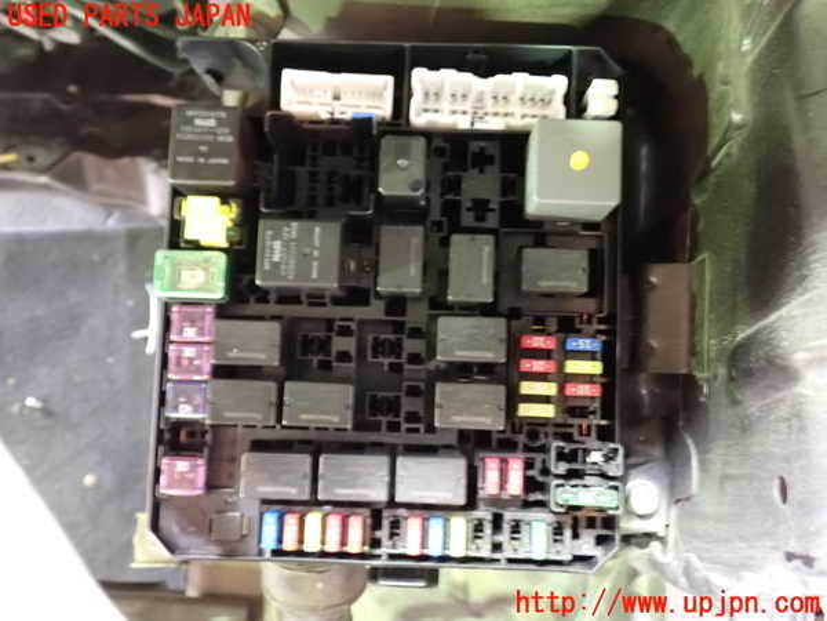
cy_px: 310
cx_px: 414
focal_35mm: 32
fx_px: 765
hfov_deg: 56.8
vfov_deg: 44.2
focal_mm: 5.79
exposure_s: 1/6
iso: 1600
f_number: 2.4
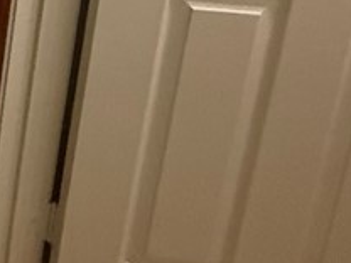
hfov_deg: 20.3
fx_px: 700
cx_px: -277
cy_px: -206
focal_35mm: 69
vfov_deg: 17.4
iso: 800
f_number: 2.2
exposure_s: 1/60
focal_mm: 2.22
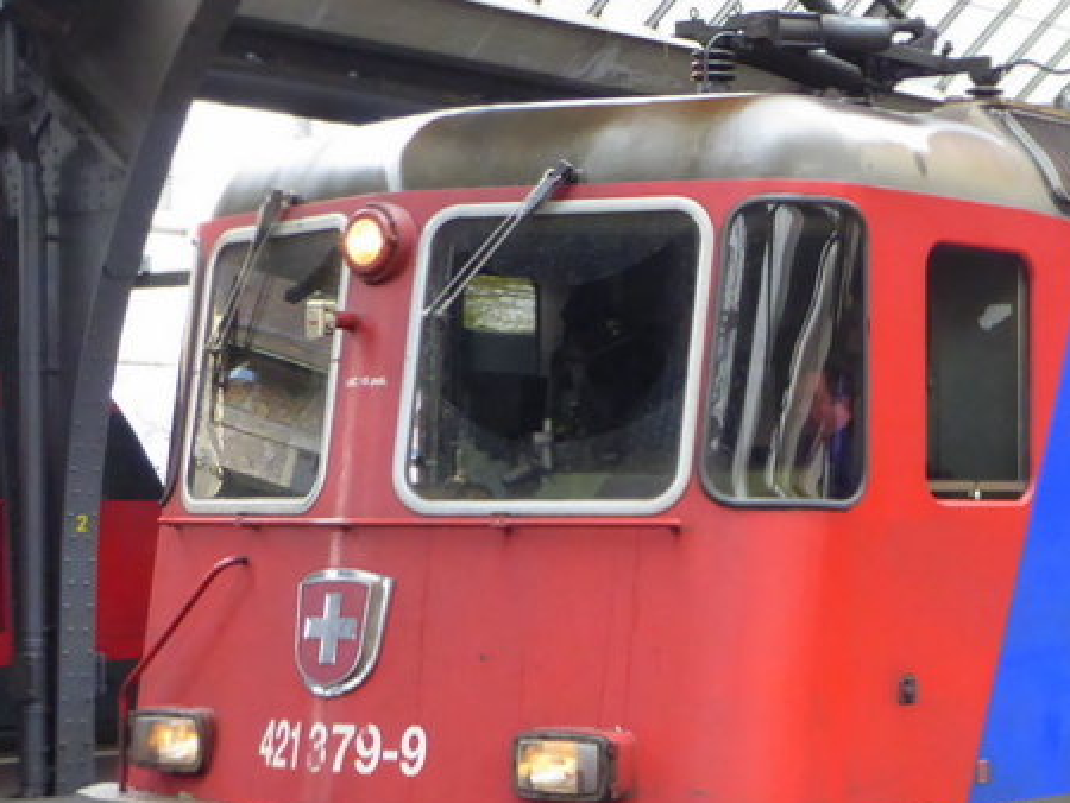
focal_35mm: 96
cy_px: 575
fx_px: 2969
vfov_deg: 15.4
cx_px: 1032
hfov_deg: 19.9
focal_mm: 6.3
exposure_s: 1/60
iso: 320
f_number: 3.7
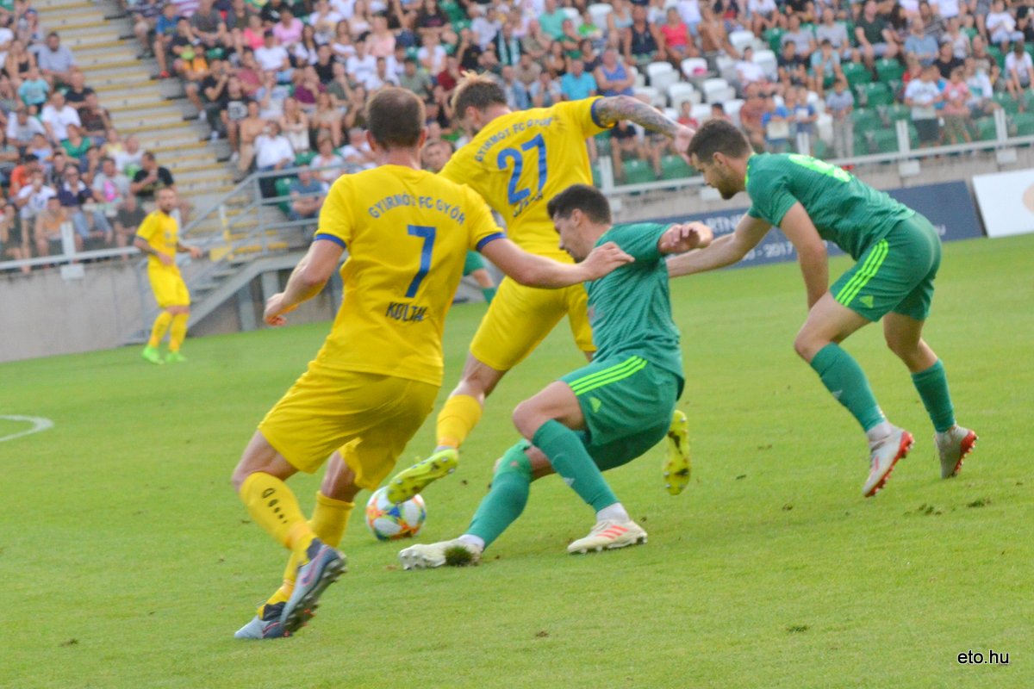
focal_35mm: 138
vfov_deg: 9.9
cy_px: 344
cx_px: 517
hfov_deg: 14.9
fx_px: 3963
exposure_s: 1/640
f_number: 6.3
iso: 1600
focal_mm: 92
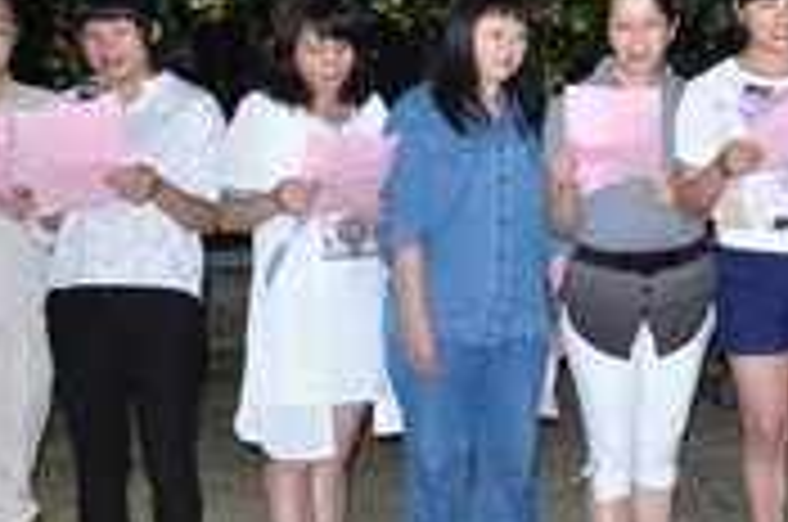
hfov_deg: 24.7
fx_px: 1682
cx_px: 856
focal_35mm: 77
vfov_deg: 17.2
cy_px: 0
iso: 800
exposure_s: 1/60
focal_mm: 18
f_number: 4
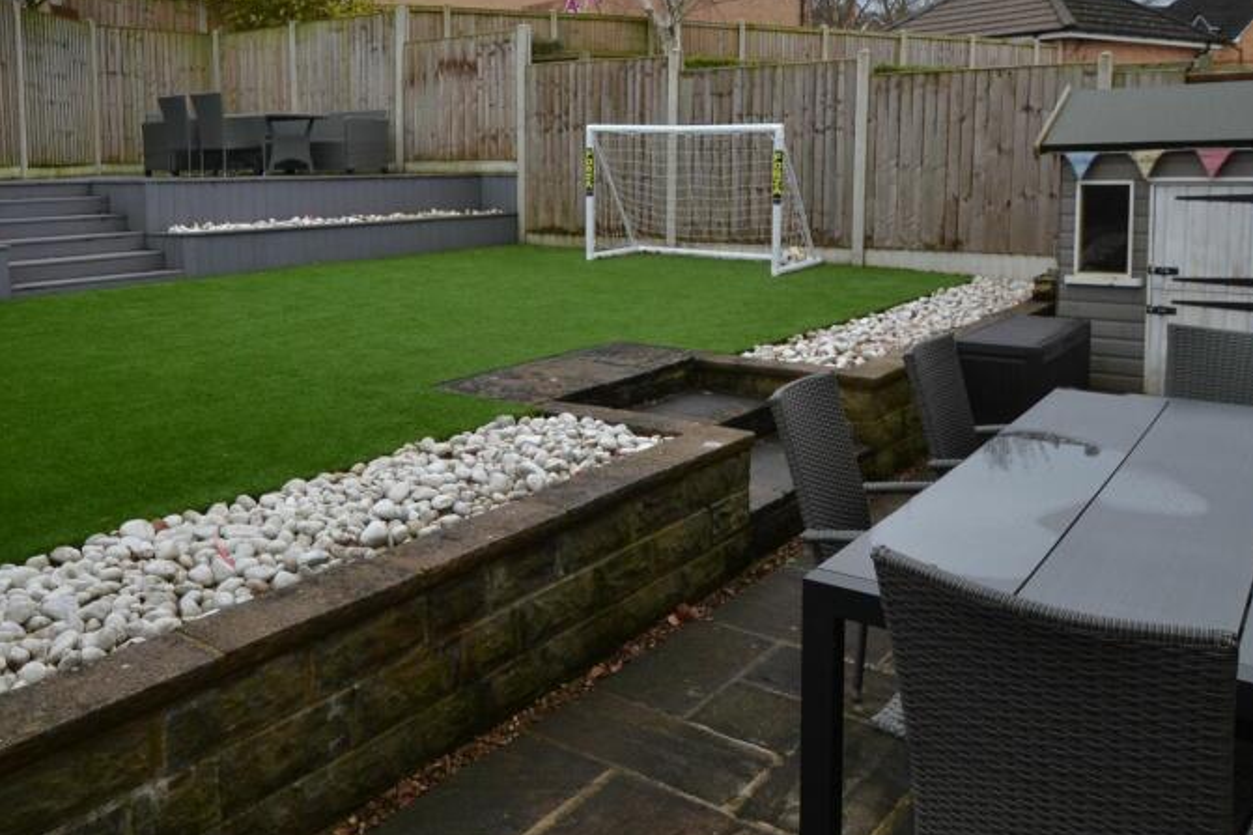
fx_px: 1036
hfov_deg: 61.8
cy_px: 240
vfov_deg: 42.9
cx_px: 504
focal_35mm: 30
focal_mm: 13
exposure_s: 1/125
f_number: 5.6
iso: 280
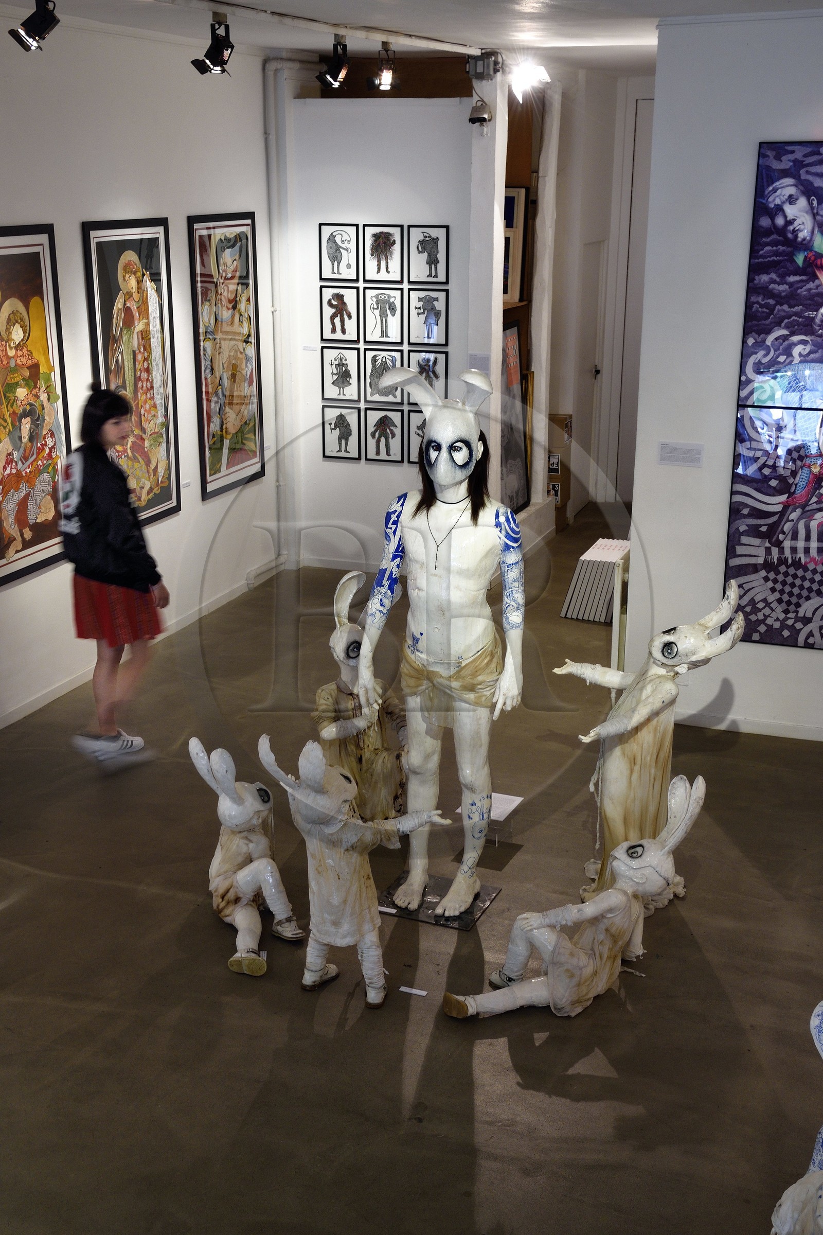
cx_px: 412
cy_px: 618
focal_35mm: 42
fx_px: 1440
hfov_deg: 31.9
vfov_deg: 46.4
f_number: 10
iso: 800
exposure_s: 1/6
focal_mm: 42
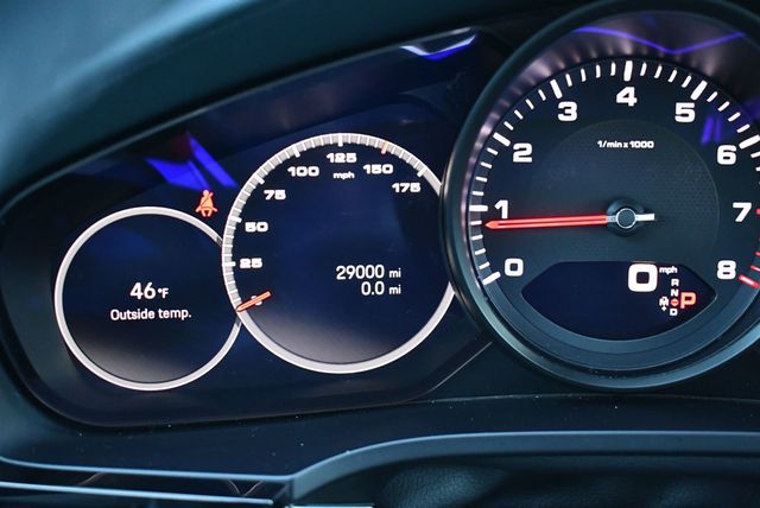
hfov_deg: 41.1
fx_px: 1014
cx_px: 380
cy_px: 254
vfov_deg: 28.1
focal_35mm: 48
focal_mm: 24
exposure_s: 1/125
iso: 2000
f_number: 3.8
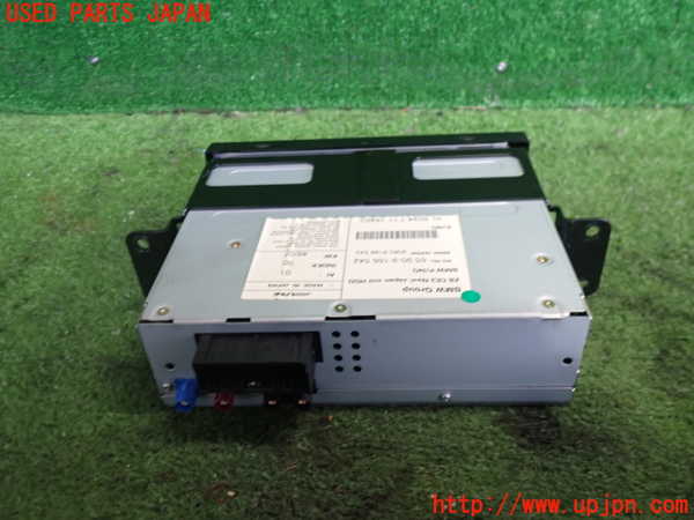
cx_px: 347
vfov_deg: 46.8
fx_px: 601
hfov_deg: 60.0
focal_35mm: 30
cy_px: 260
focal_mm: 5.4
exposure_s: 1/30
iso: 200
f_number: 2.3
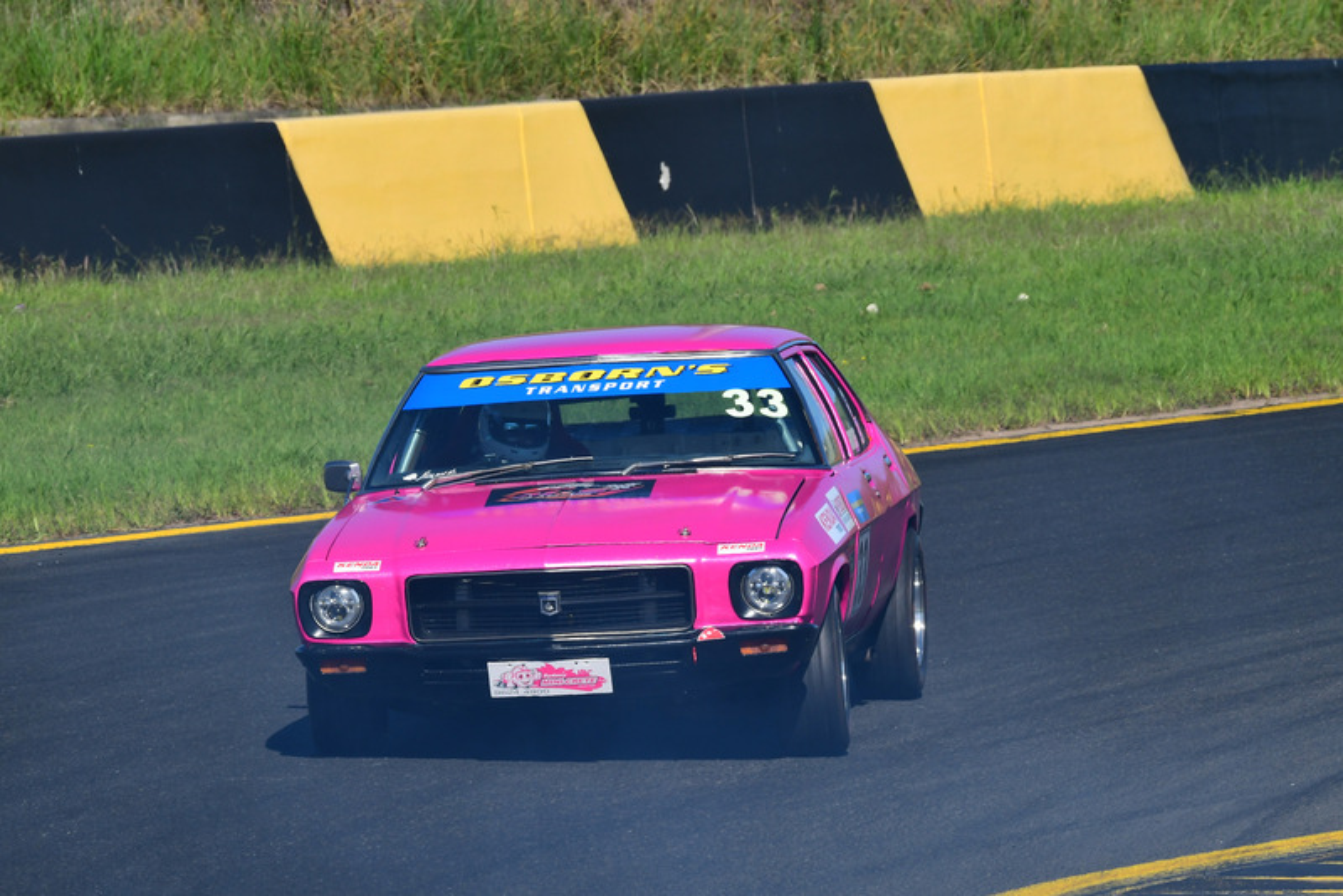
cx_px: 672
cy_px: 448
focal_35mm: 465
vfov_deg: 3.0
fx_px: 17352
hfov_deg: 4.4
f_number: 13
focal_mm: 310
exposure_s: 1/640
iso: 400
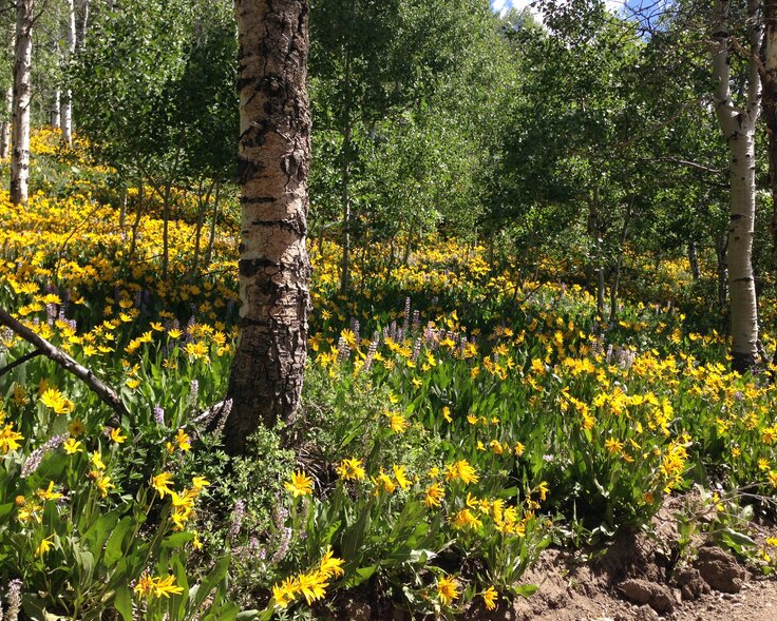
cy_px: 310
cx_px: 408
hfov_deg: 51.5
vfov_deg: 42.2
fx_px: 805
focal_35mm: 35
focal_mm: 4.13
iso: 50
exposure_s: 1/753
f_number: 2.4
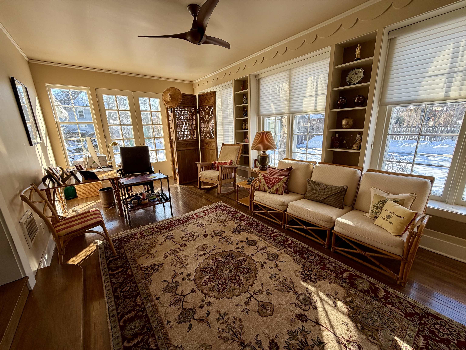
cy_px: 175
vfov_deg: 85.7
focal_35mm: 14
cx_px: 233
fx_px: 188
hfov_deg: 102.1
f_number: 2.2
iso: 40
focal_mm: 2.22
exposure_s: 1/155
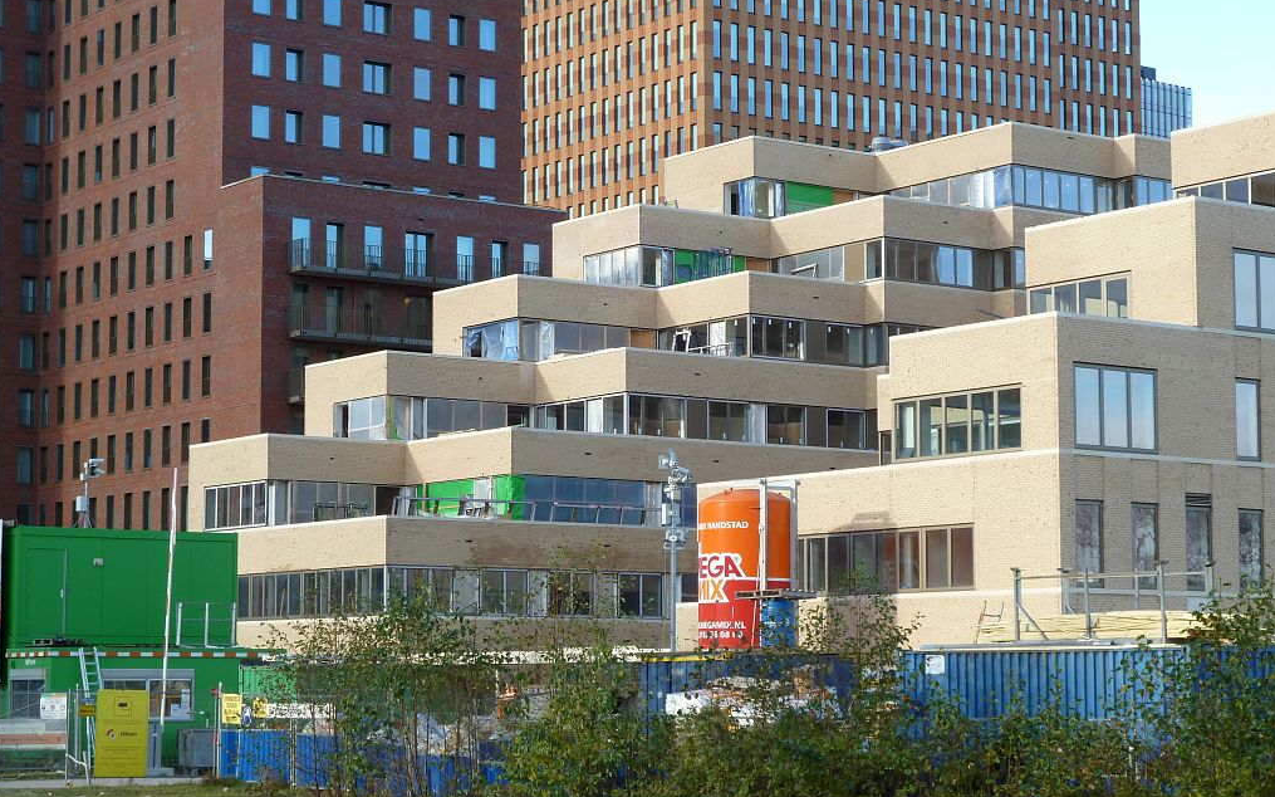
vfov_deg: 16.9
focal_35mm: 77
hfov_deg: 26.8
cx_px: 638
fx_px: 2675
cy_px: 468
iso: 80
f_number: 4.1
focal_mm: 11.9
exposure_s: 1/100
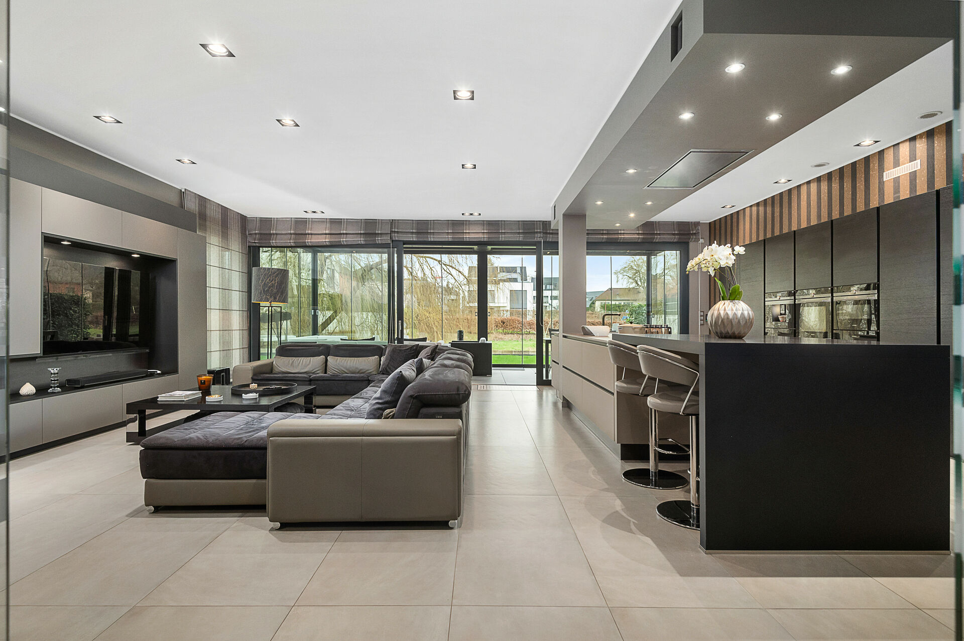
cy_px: 320
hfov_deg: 86.9
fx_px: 508
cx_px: 482
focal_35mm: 19
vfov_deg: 64.5
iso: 1250
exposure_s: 1/60
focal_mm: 19
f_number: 8
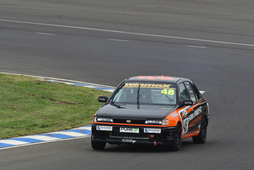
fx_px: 5293
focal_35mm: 750
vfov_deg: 1.8
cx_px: 127
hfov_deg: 2.7
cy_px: 85
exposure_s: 1/640
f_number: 10
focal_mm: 500
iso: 640
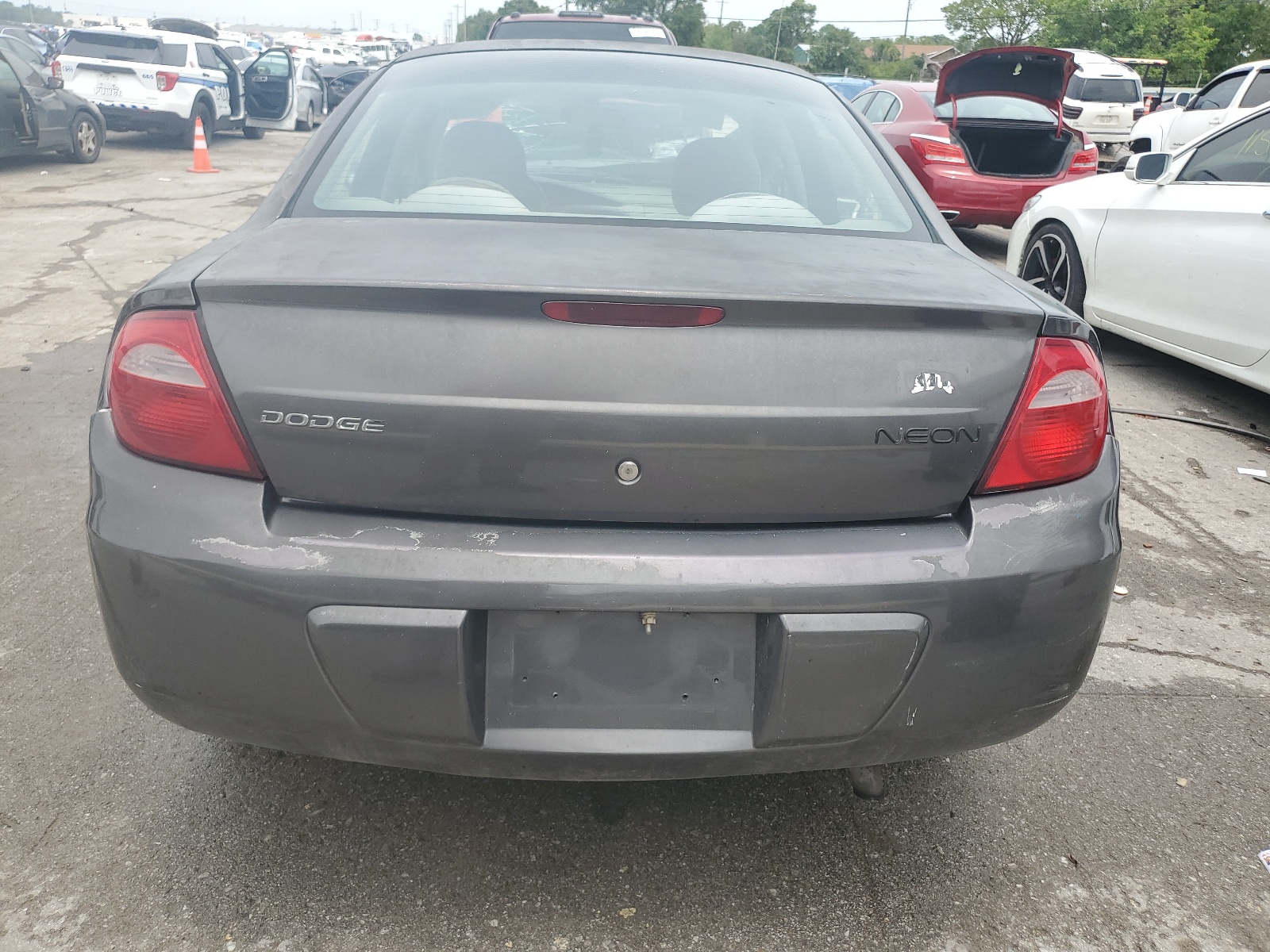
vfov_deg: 53.1
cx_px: 635
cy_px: 476
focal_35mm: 26
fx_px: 954
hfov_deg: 67.3
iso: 50
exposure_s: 1/1667
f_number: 1.5
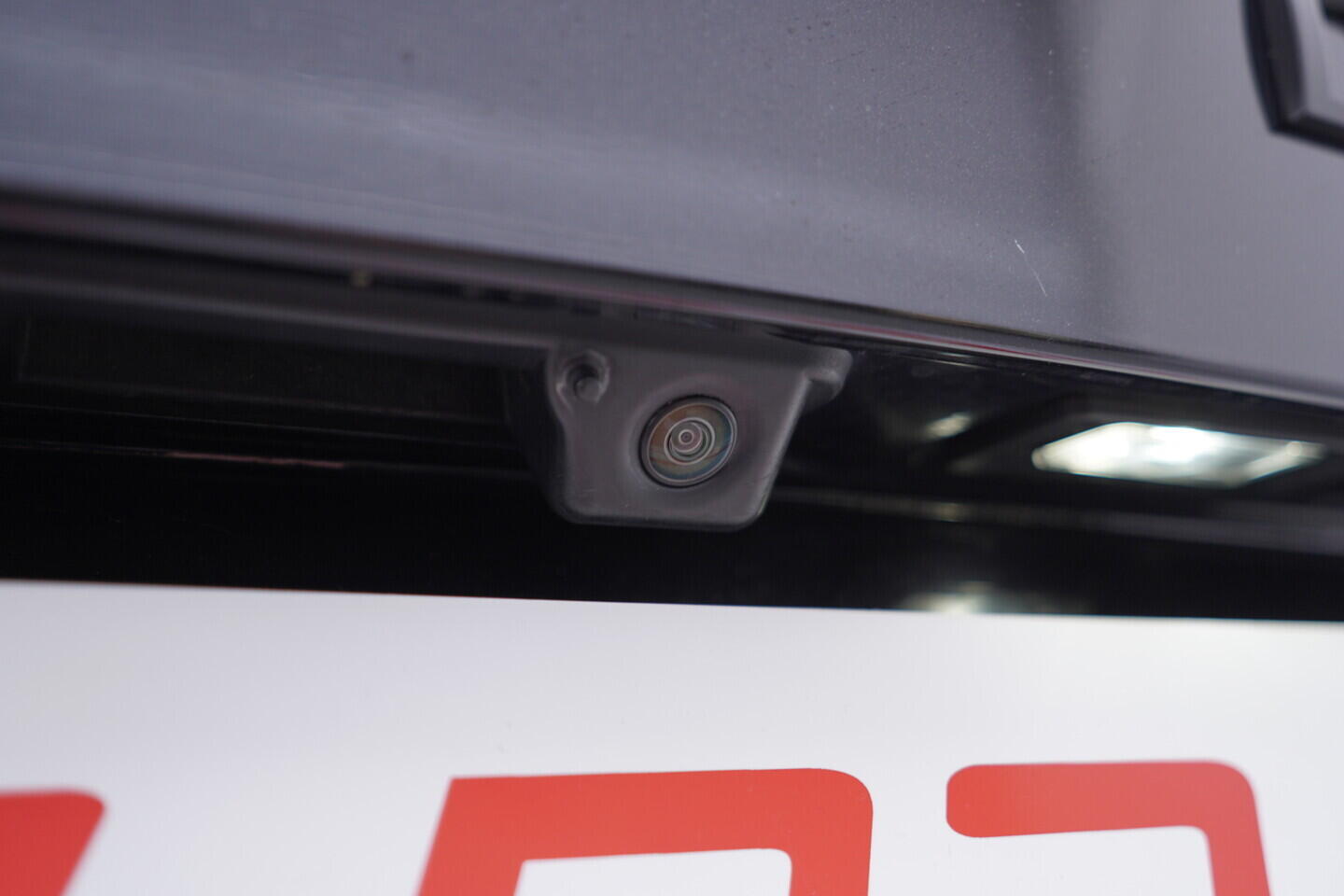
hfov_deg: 53.1
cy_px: 448
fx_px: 1344
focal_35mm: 36
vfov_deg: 36.9
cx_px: 672
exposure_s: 1/40
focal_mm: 24
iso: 125
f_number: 2.8
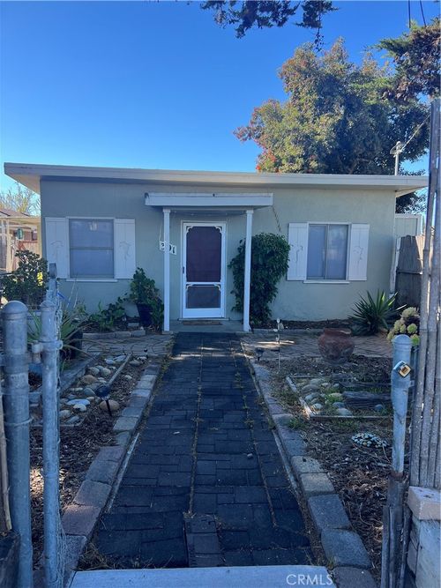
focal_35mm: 26
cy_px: 294
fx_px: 442
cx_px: 220
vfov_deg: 67.3
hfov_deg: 53.0
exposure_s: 1/873
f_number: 1.5
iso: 50
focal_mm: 5.7
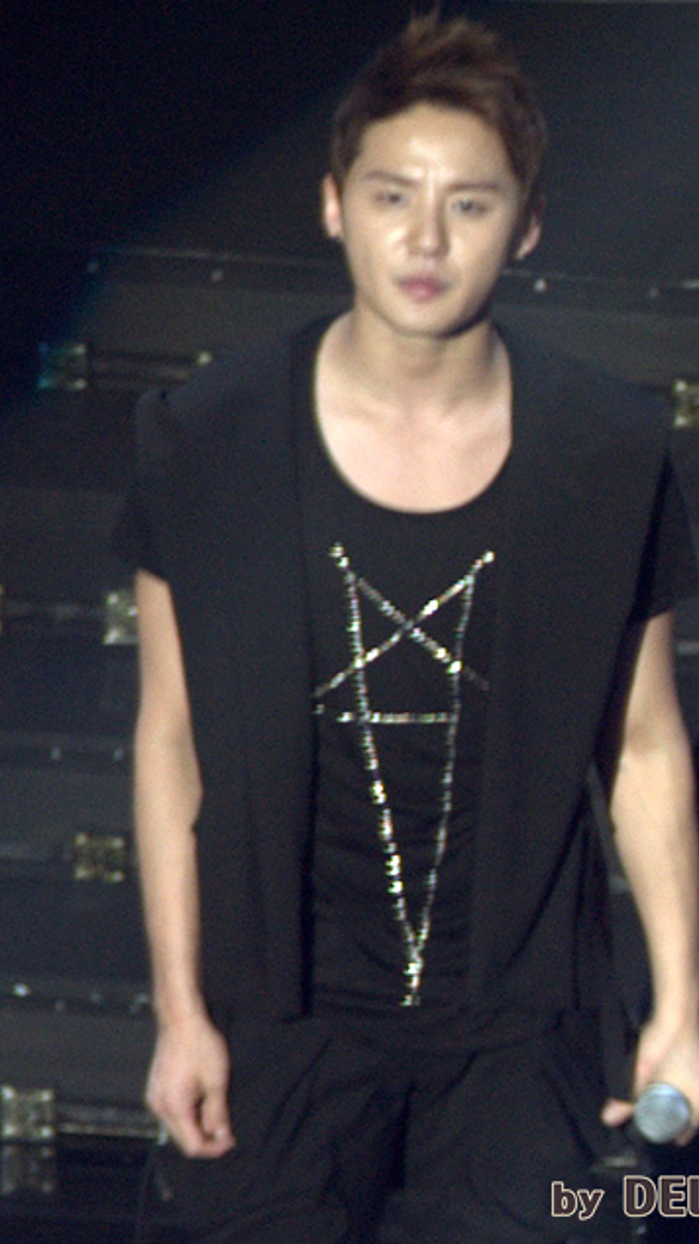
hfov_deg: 4.4
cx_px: 437
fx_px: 9139
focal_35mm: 277
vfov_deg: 7.8
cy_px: 610
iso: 400
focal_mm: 160
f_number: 2.8
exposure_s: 1/20
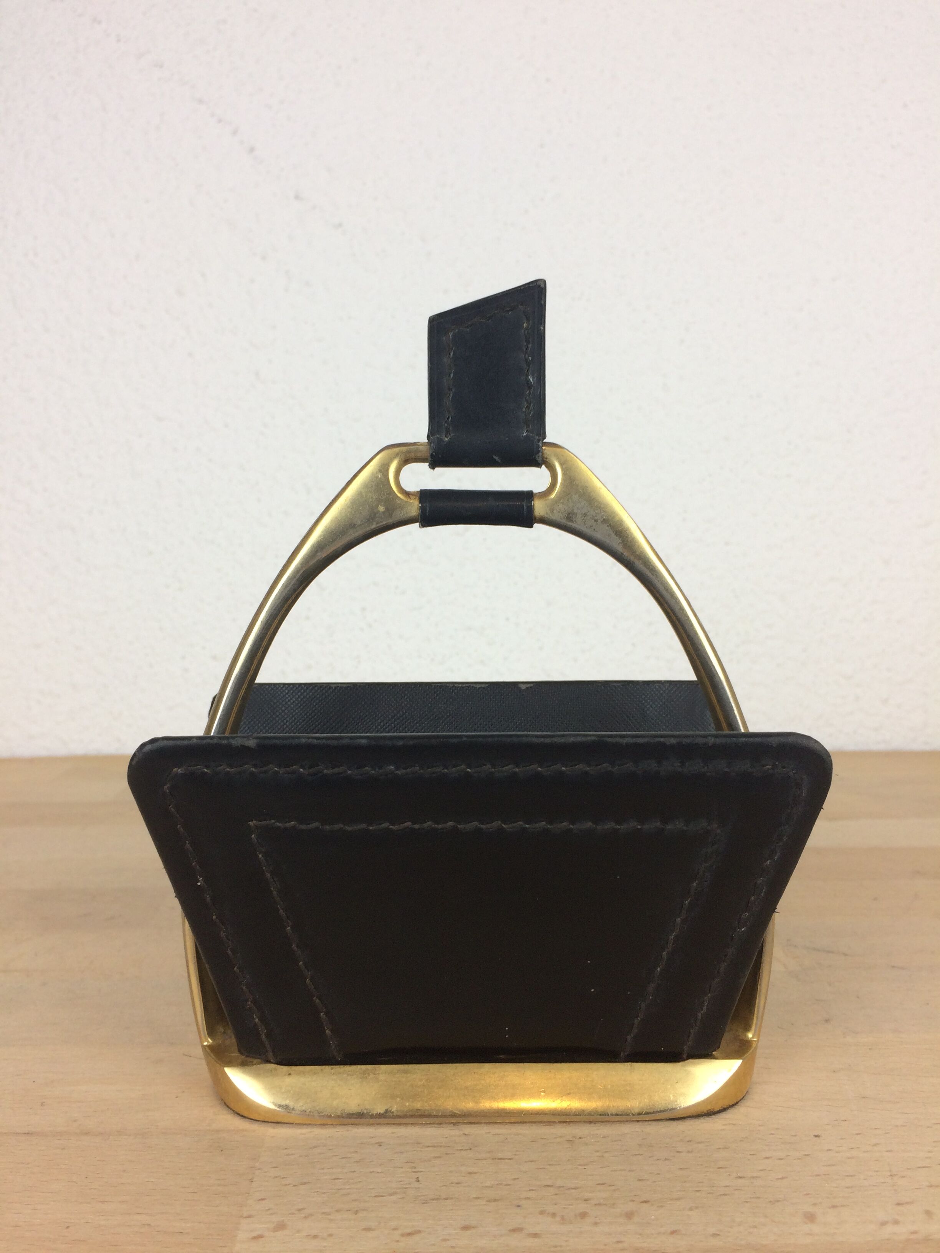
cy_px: 626
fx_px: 1050
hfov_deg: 48.2
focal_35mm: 29
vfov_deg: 61.7
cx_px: 470
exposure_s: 1/100
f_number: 2.2
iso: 50
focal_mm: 4.15
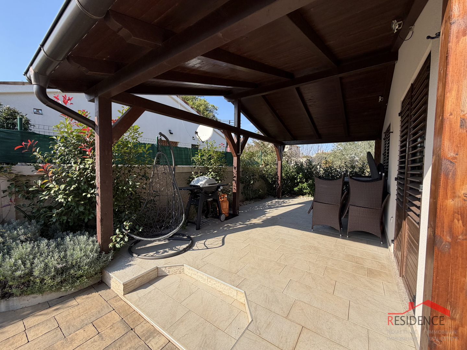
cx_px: 234
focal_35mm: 14
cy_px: 175
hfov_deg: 102.1
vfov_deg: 85.7
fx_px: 189
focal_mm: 2.22
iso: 40
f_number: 2.2
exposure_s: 1/770
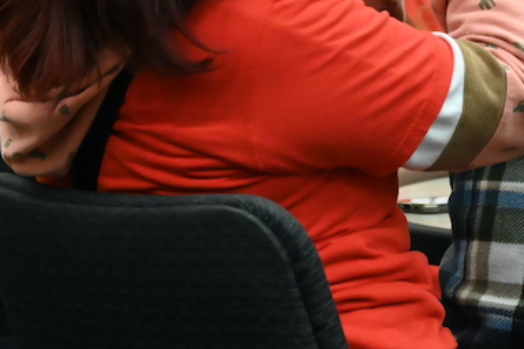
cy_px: 15
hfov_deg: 8.4
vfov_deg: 5.6
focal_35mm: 244
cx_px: 300
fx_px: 3551
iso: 16000
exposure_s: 1/400
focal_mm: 104
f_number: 6.3
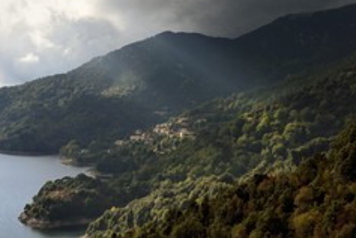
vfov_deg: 21.8
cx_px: 65
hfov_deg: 31.4
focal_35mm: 62
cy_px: 164
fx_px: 613
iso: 200
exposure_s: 1/320
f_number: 13
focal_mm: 35
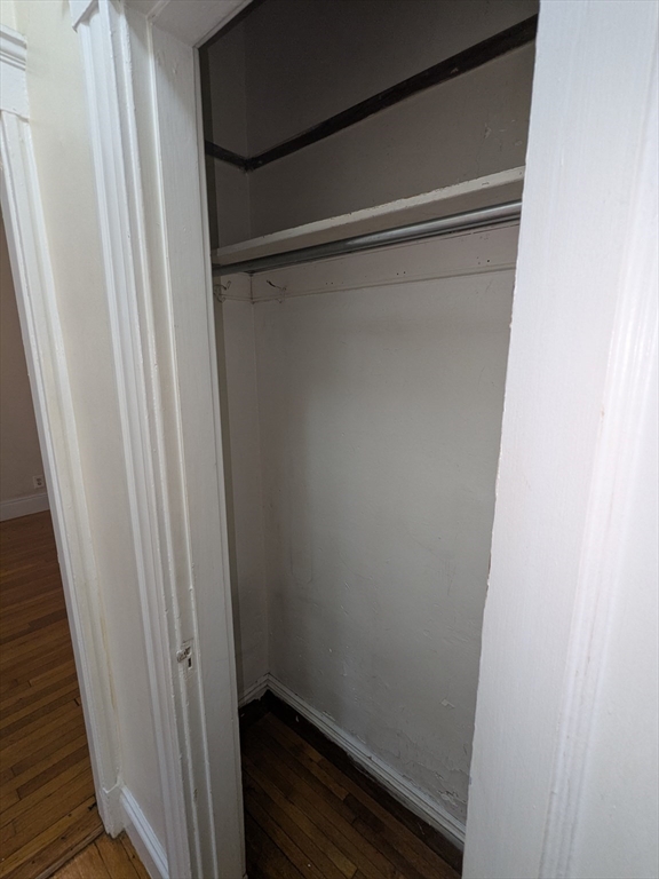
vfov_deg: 94.5
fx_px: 406
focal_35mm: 16
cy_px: 440
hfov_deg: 78.1
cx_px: 330
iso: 157
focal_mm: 2.35
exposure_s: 1/40
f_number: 2.2
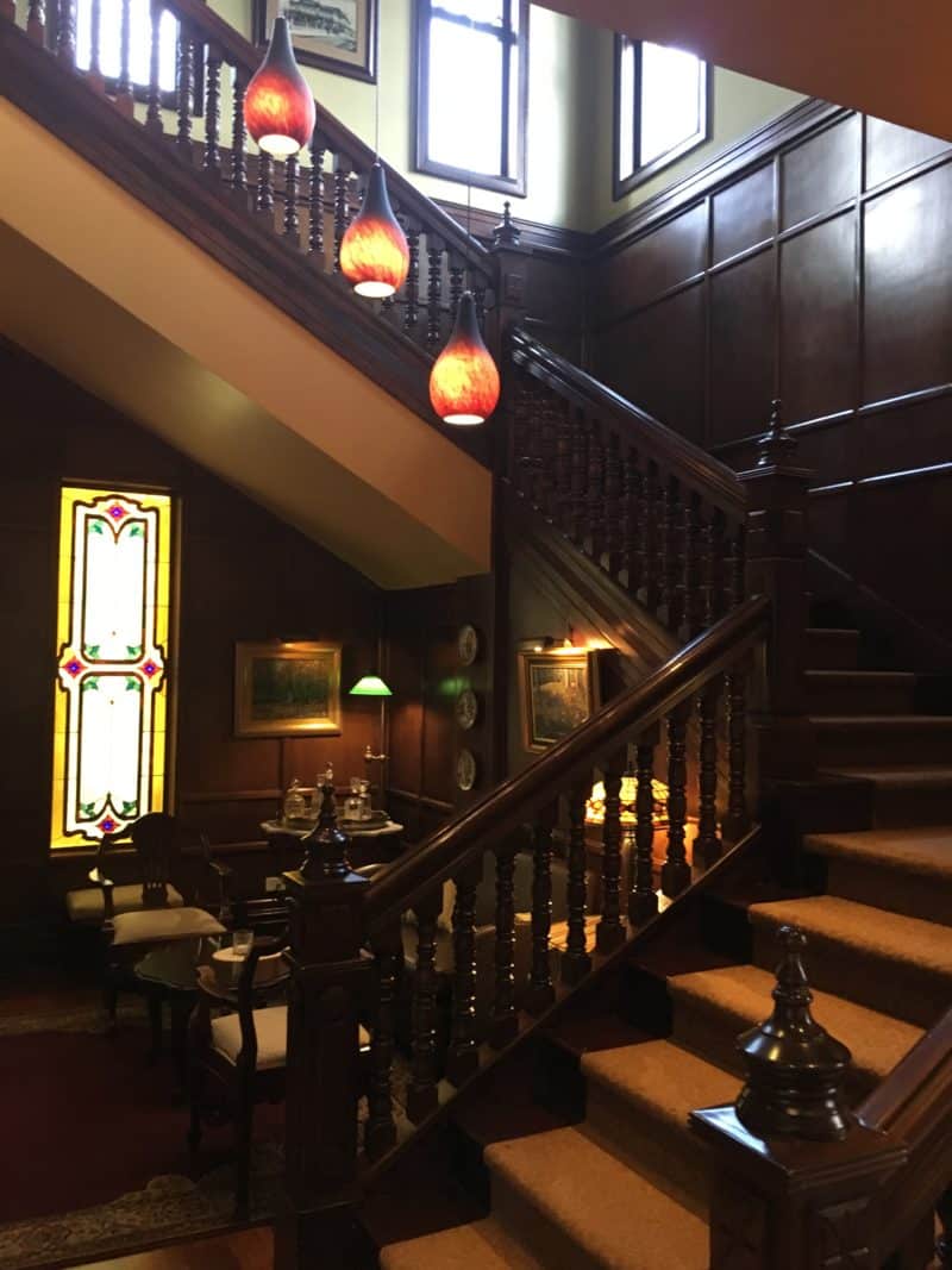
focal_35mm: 29
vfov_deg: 61.7
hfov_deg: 48.2
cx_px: 476
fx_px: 1064
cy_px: 635
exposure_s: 1/15
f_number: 2.2
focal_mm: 4.15
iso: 250
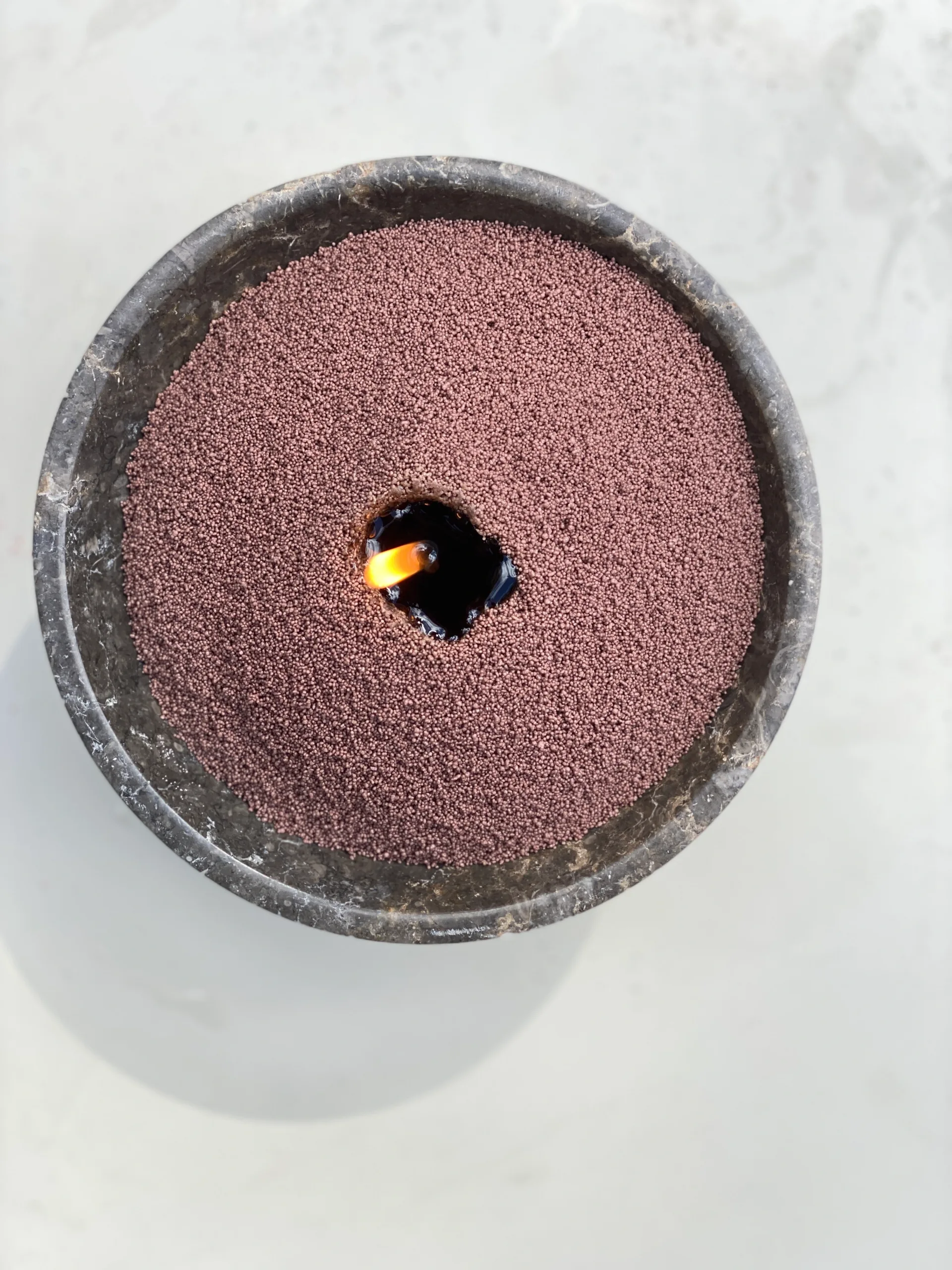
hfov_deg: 28.0
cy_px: 635
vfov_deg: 36.8
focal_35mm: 52
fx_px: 1907
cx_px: 476
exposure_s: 1/424
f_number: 2
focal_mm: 6
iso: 20
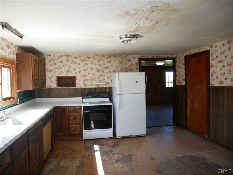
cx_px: 116
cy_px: 88
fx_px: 162
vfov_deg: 56.8
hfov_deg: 71.6
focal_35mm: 24
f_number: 3.5
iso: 320
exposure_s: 1/60
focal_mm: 12
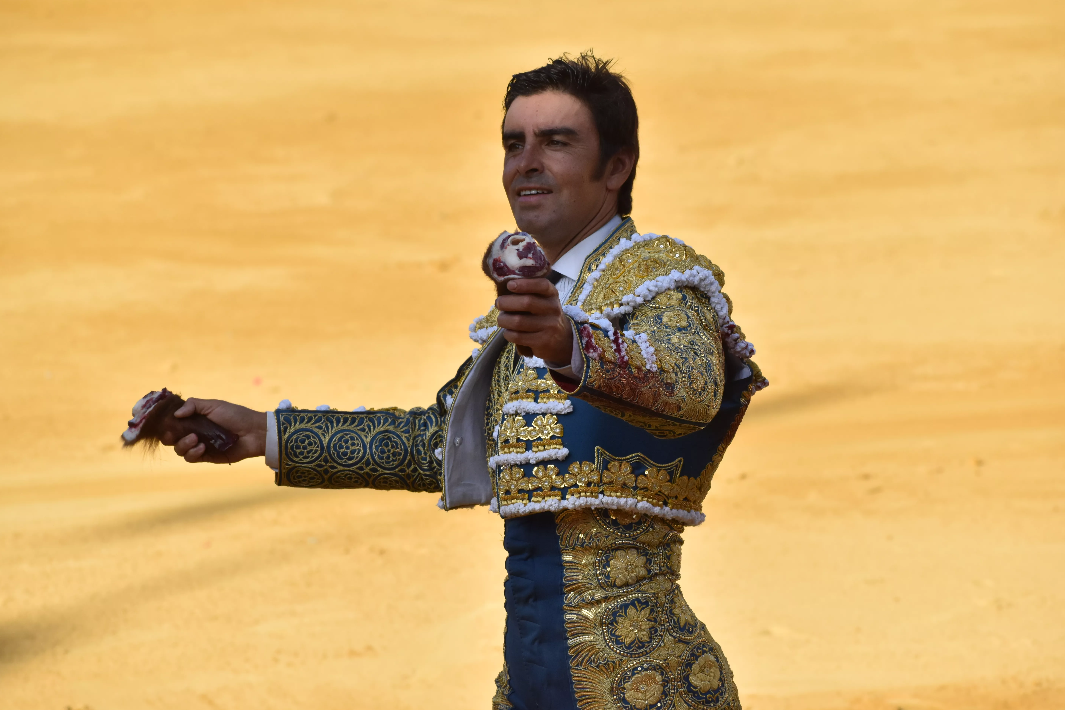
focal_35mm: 229
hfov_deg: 9.0
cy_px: 339
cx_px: 531
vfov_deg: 6.0
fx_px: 6760
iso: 800
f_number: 7.1
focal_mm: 145
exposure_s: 1/3200
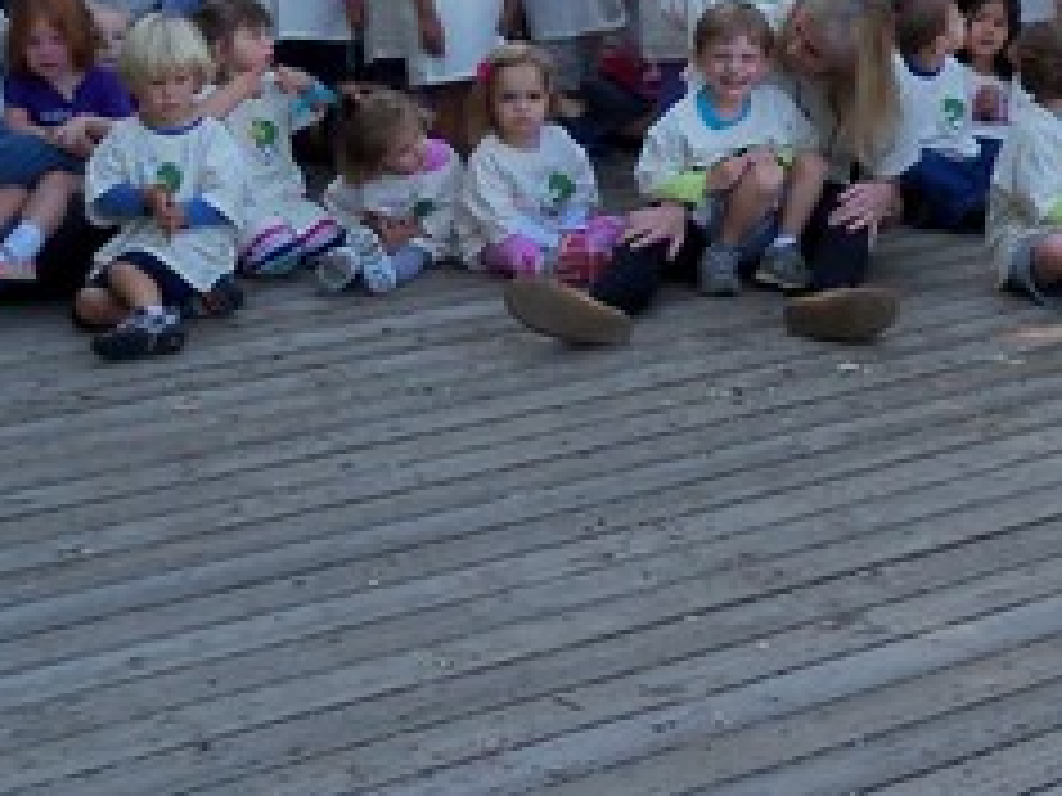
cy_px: -270
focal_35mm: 107
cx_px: 1390
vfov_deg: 13.3
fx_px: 3283
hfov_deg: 17.2
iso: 80
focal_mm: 6.2
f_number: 3.5
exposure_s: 1/100
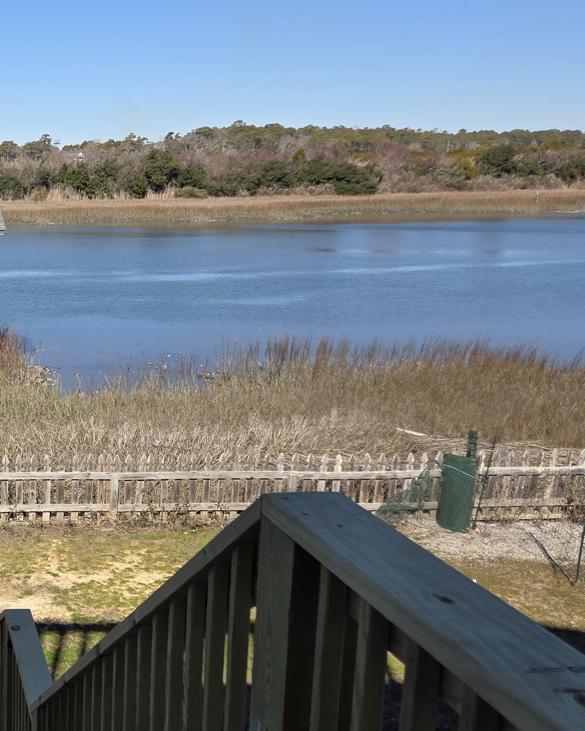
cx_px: -109
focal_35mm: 45
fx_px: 974
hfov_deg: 29.1
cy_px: 390
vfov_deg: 41.1
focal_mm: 5.4
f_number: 1.8
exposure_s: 1/4885
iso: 80
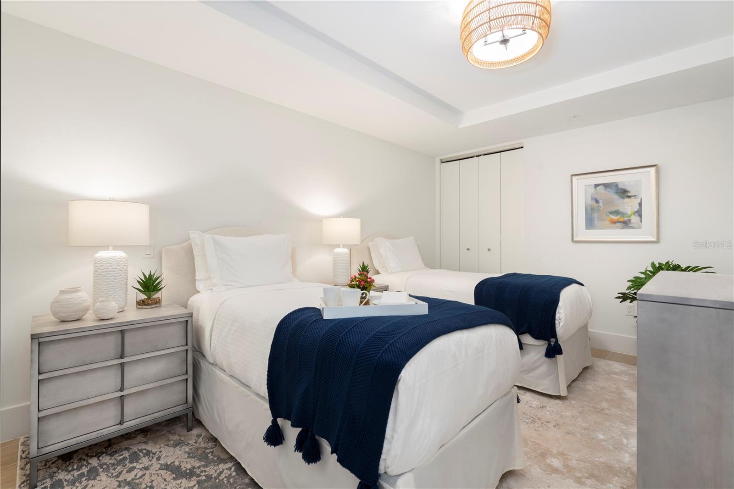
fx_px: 326
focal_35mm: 16
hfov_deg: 96.7
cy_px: 244
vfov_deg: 73.7
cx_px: 367
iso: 320
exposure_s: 1/5
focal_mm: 16
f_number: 8
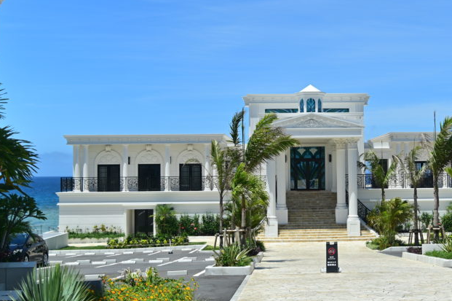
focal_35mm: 66
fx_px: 828
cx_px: 317
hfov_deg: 30.2
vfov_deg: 20.6
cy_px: 130
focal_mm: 40
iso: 100
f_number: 4
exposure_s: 1/1000
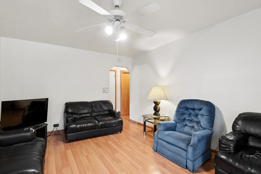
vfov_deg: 73.7
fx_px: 116
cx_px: 122
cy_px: 88
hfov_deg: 96.6
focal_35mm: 16
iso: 400
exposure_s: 1/3.33
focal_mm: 10
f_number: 8
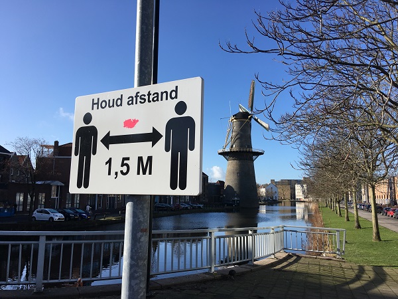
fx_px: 333
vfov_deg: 48.2
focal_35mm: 29
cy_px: 150
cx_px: 199
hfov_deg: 61.7
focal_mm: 4.15
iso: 25
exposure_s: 1/1261
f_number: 2.2
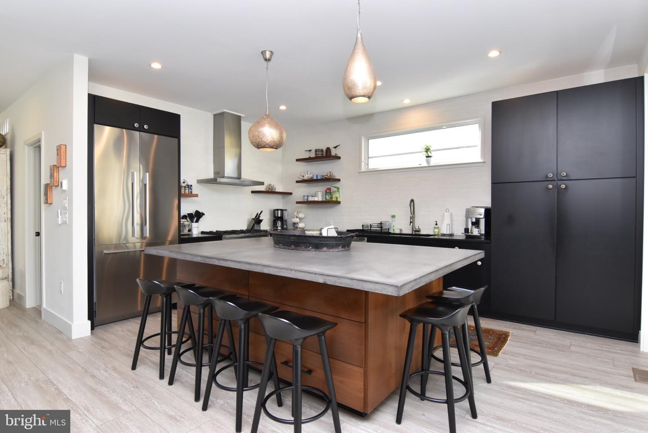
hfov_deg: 90.0
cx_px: 324
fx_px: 324
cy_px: 216
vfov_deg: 67.5
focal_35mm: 18
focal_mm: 12
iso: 800
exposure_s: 1/80
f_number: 8
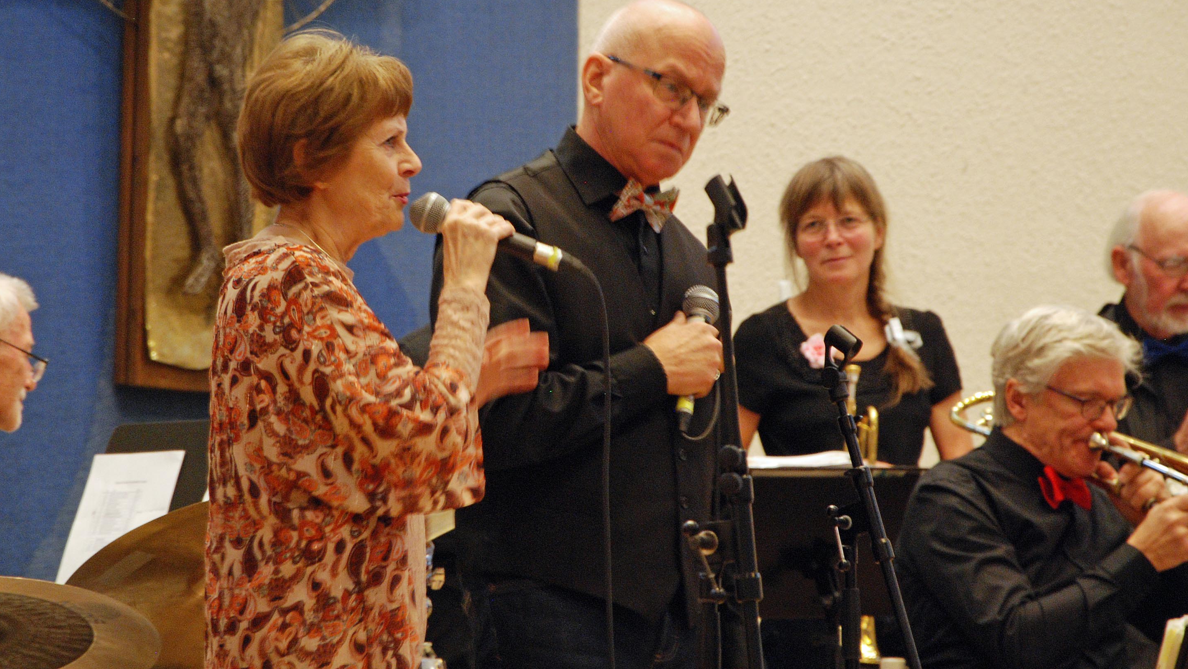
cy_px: 287
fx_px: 6984
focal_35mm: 222
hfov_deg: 9.7
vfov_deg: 5.5
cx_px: 483
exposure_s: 1/10
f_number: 5.6
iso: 800
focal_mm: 105
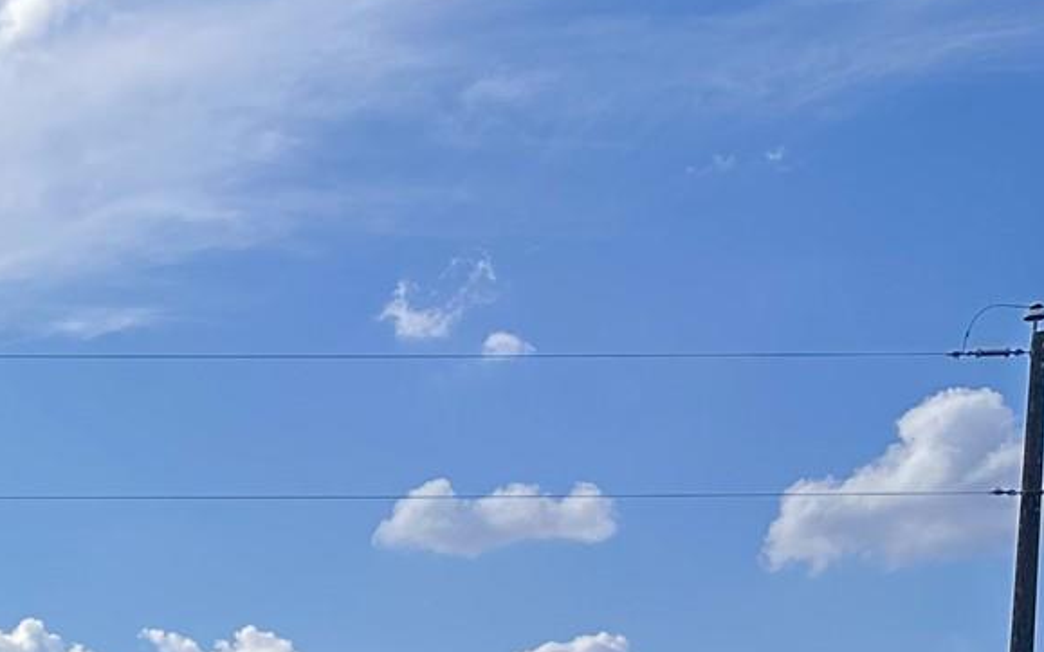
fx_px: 2561
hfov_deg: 18.6
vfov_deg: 12.7
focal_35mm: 90
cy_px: 1302
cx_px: -759
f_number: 1.8
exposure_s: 1/3500
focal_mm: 6.86
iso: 80
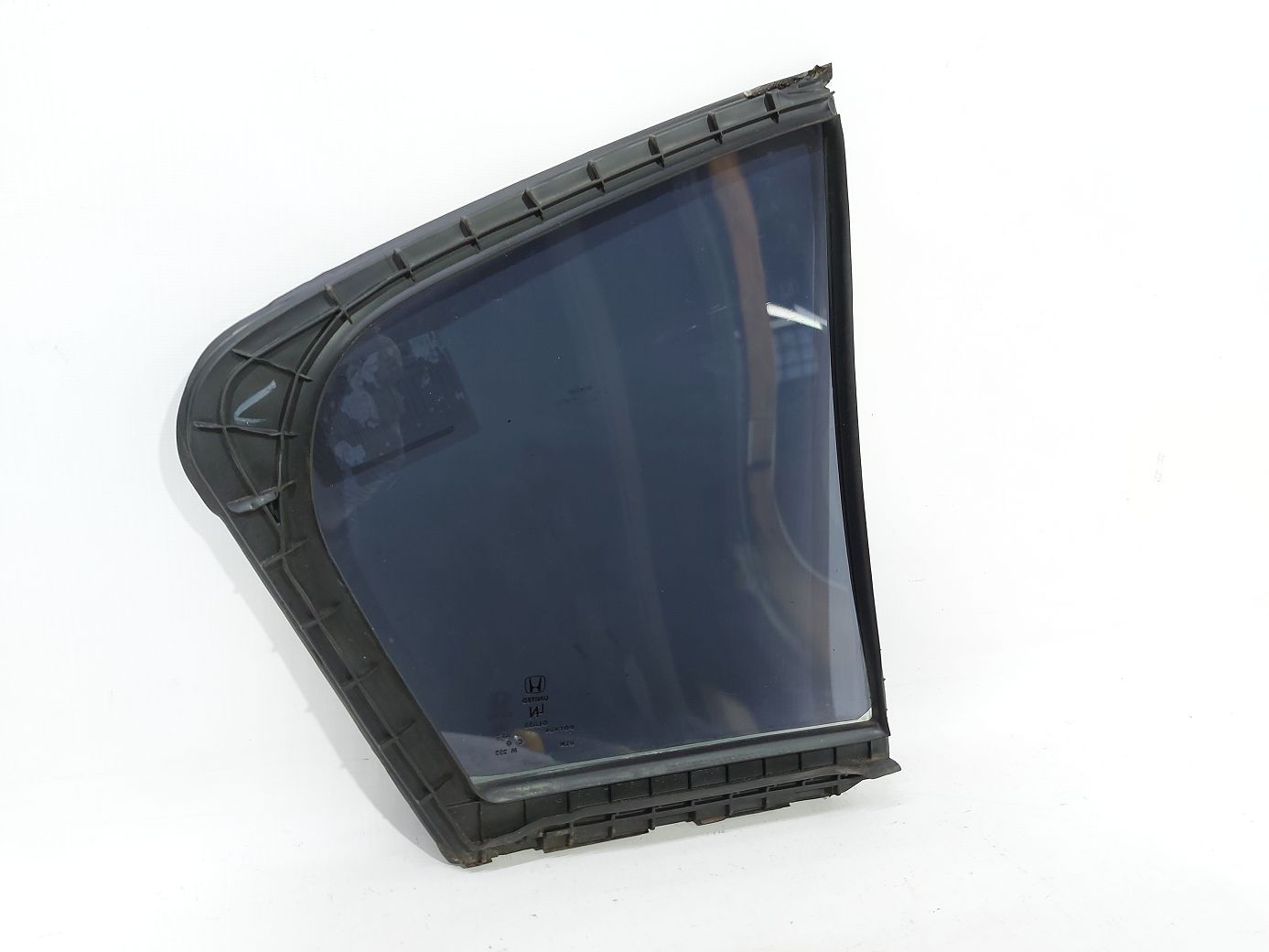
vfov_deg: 56.8
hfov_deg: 71.6
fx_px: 880
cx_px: 634
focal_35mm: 24
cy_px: 476
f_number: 1.8
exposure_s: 1/50
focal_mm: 5.23
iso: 100
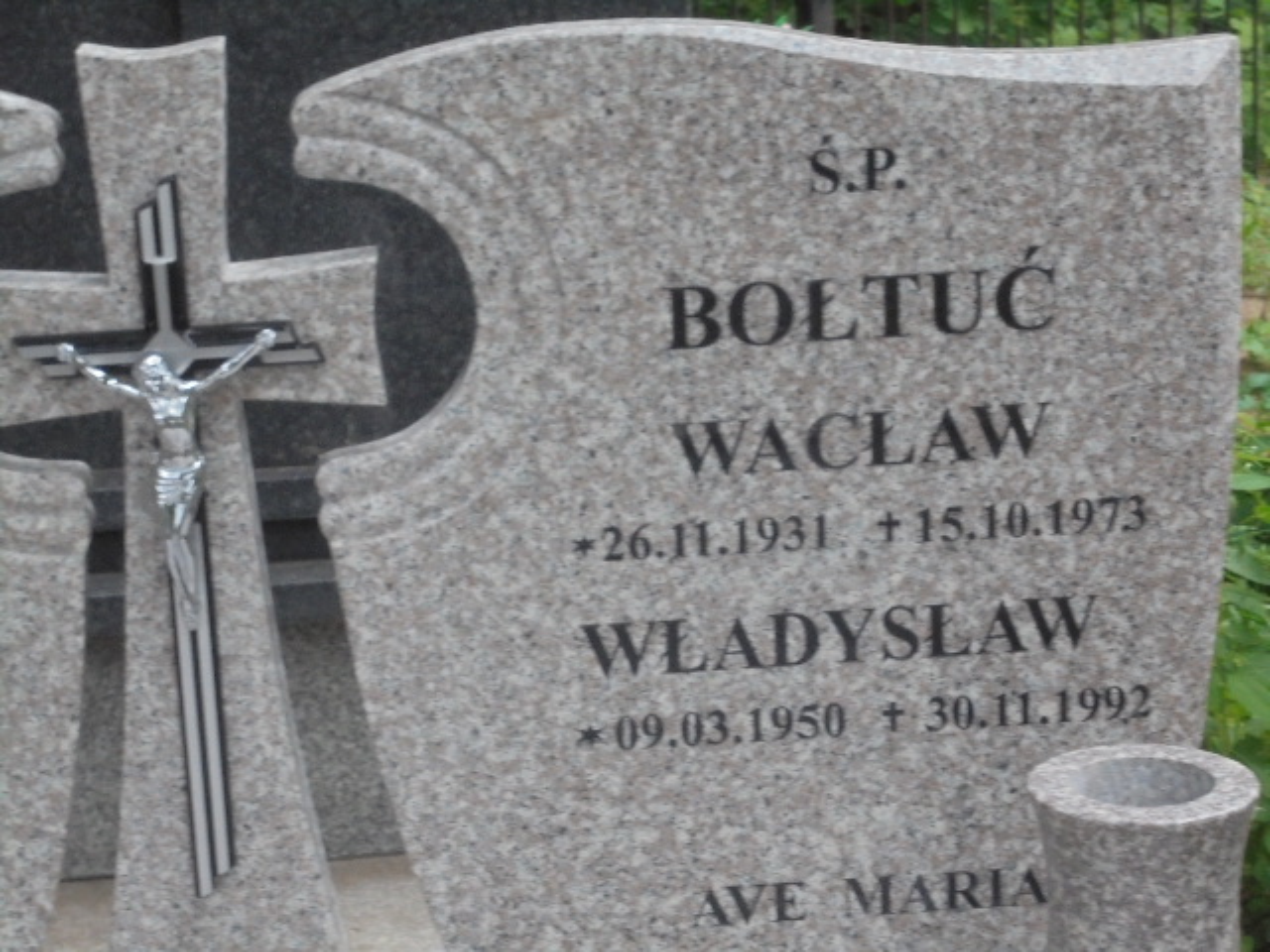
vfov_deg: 17.8
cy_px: 476
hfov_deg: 23.6
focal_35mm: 83
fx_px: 3045
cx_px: 635
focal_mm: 14.9
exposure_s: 1/20
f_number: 6.7
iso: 400
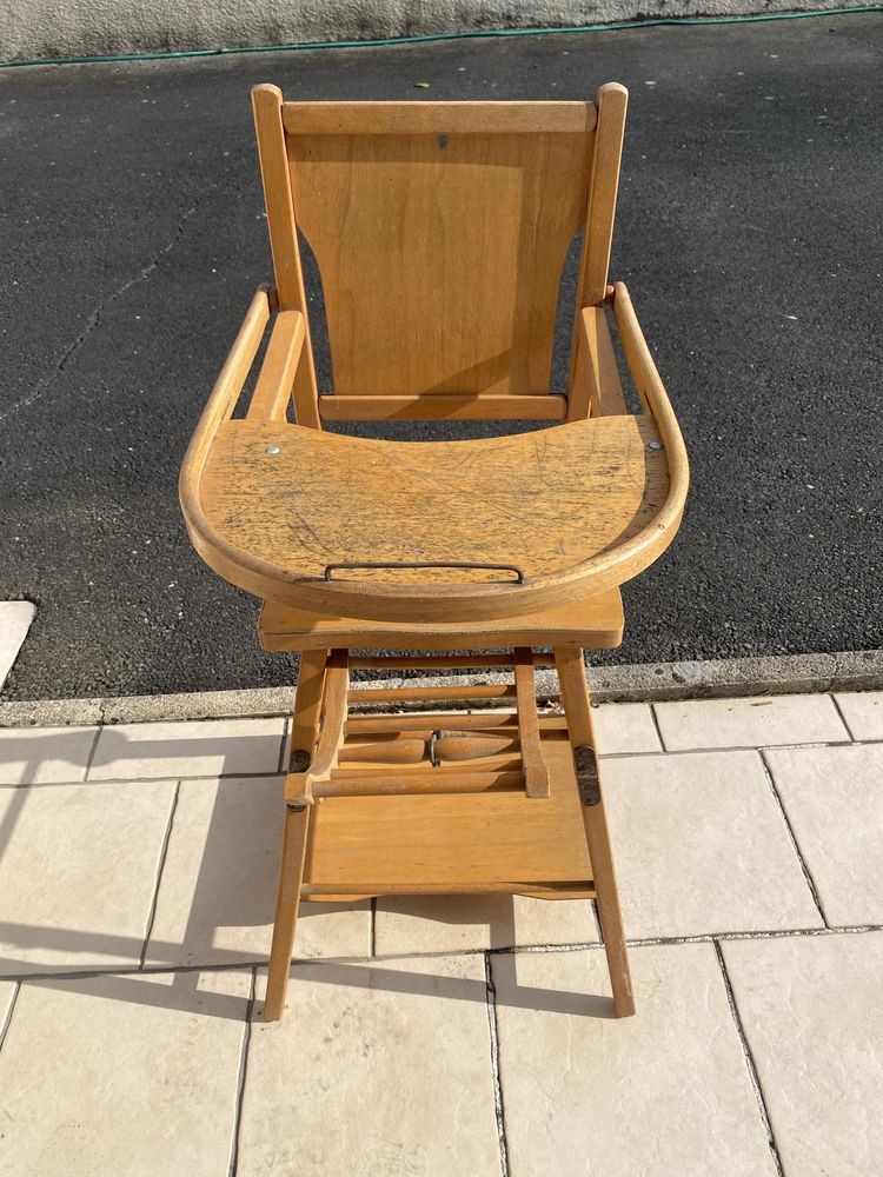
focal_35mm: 26
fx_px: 884
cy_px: 588
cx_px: 442
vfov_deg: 67.3
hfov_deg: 53.1
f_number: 1.8
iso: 32
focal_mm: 4.25
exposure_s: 1/2222
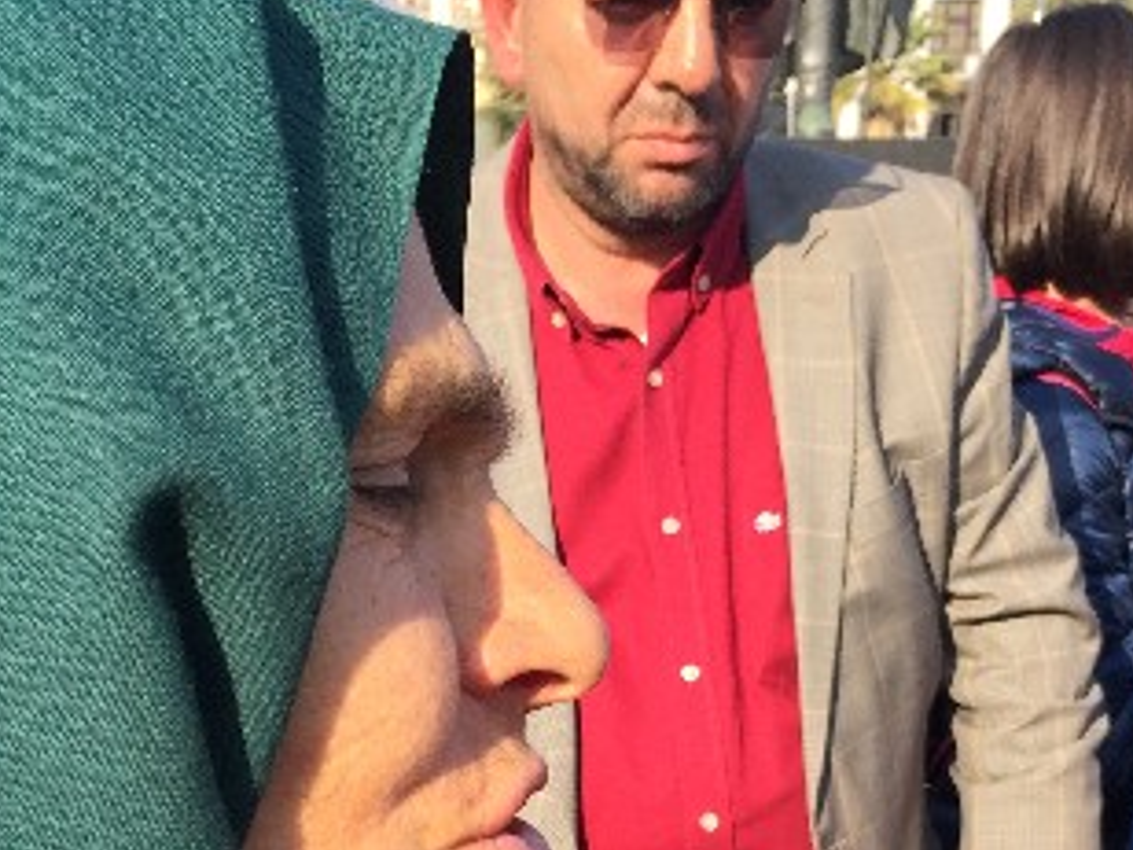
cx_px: 533
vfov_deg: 22.4
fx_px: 2062
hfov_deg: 30.7
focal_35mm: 63
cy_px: 839
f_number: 2.2
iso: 32
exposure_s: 1/824
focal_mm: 4.15
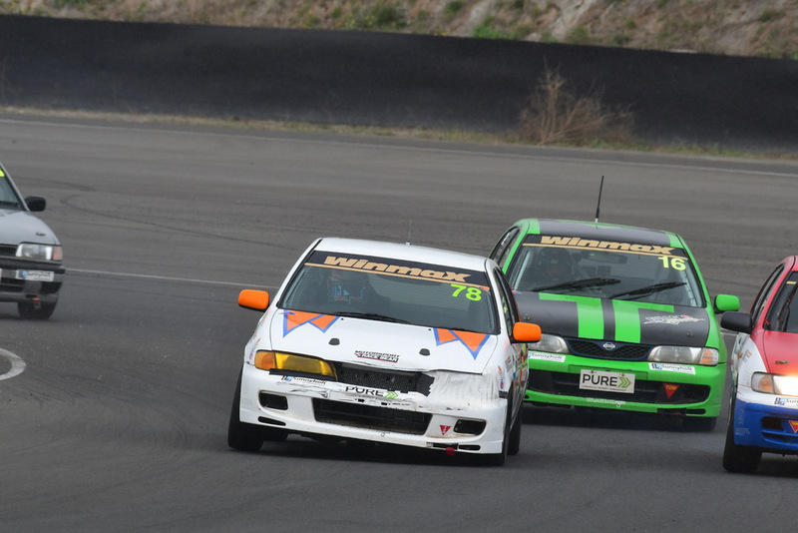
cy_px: 266
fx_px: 16630
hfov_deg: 2.7
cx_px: 399
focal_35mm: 750
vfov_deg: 1.8
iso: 640
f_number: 11
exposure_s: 1/640
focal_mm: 500
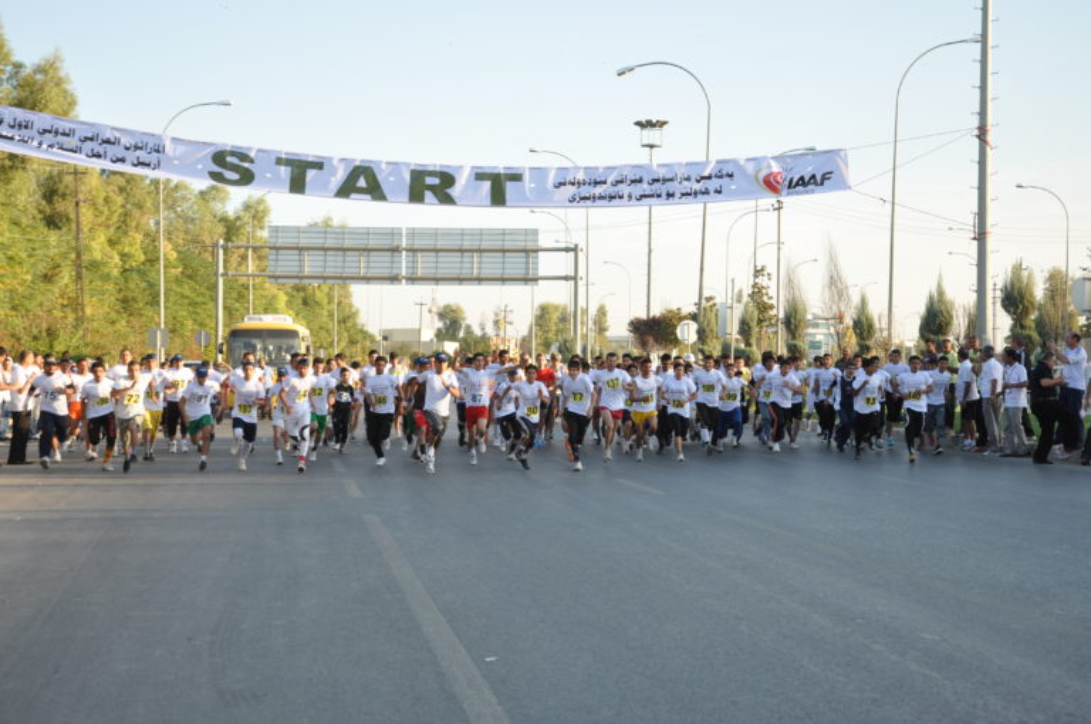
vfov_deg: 23.7
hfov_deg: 35.1
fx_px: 1725
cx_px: 546
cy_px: 362
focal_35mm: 57
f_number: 6.3
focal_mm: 38
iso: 200
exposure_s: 1/160
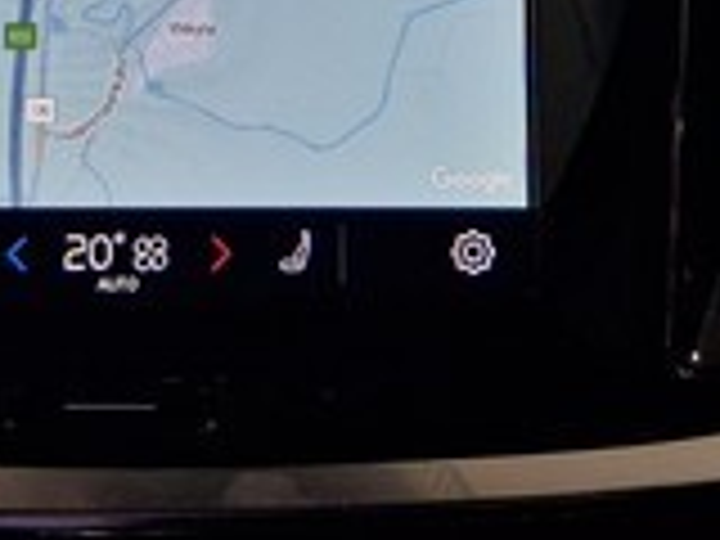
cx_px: 306
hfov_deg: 21.3
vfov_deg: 15.4
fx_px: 1914
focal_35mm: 92
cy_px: -122
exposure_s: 1/180
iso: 50
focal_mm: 5.4
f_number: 1.8
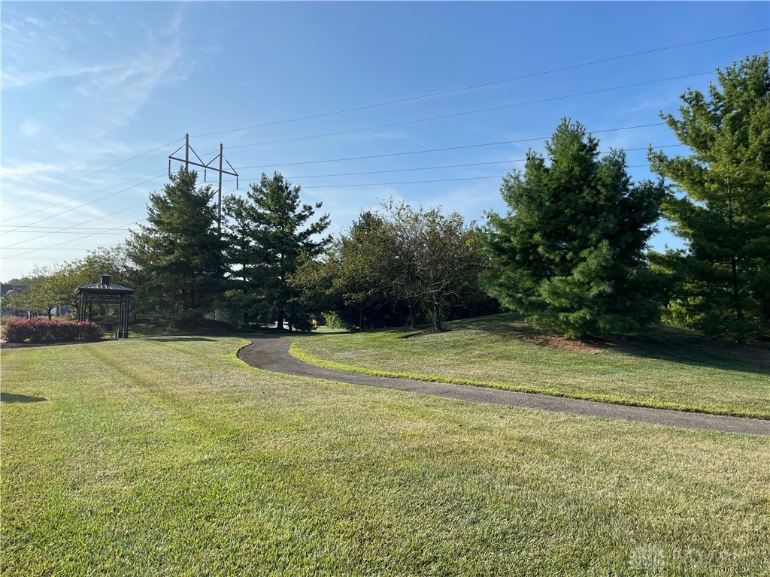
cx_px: 385
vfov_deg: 54.9
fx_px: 556
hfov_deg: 69.4
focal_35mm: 25
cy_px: 288
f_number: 1.6
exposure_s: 1/3165
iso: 32
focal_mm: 5.1
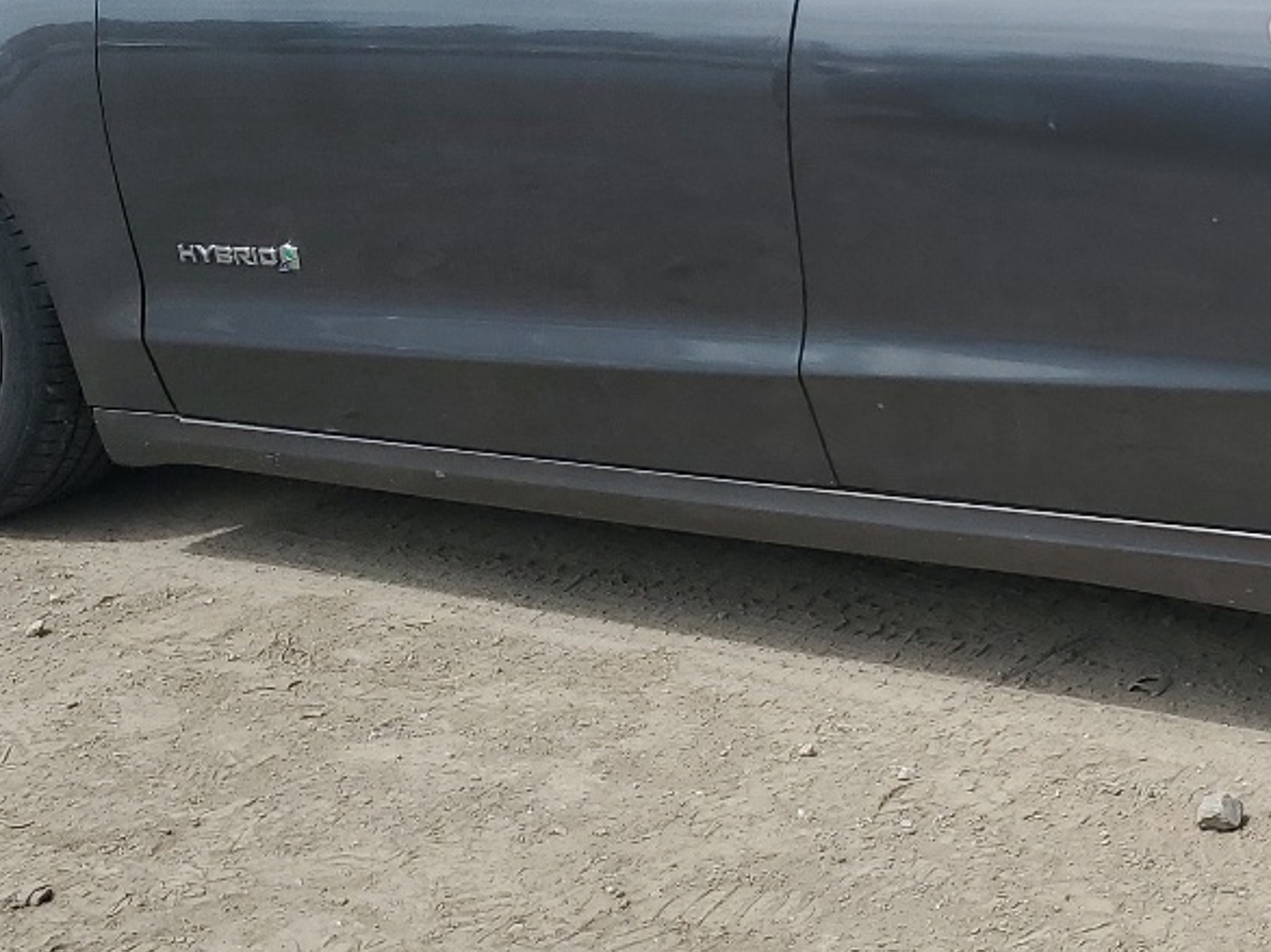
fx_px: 2606
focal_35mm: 71
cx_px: 1338
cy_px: 314
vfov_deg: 20.6
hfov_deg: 25.7
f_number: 1.5
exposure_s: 1/2500
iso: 50
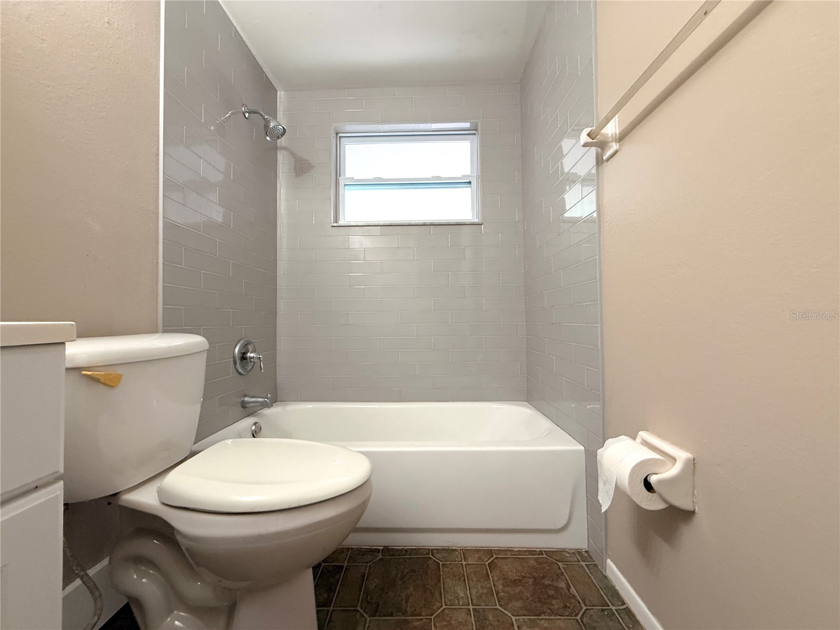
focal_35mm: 14
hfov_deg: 102.1
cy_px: 315
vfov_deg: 85.7
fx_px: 340
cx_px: 420
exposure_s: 1/120
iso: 250
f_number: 2.2
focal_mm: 2.22
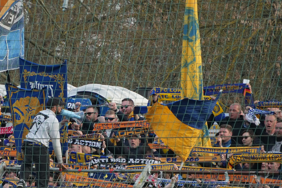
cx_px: 50
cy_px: 173
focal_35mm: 743
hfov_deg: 2.8
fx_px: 5819
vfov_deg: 1.9
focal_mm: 214
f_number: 6.3
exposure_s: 1/400
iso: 400
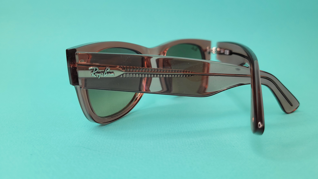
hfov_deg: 66.1
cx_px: 160
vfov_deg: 40.0
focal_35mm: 29
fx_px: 245
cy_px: 70
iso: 100
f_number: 1.8
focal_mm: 5.4
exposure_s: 1/100
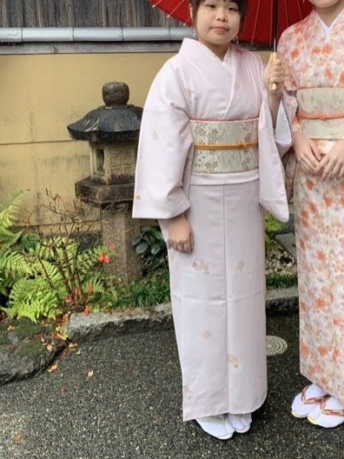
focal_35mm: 42
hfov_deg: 33.9
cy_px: 136
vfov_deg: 43.8
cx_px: 241
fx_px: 557
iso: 80
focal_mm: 4.25
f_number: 1.8
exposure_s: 1/121
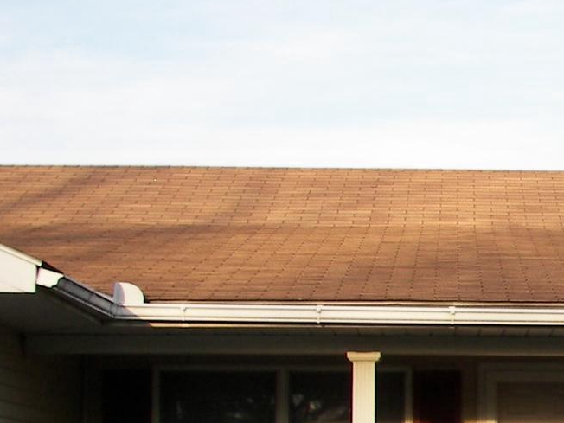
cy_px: 396
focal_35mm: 113
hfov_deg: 16.4
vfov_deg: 13.0
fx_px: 1841
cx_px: 746
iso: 50
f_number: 2.8
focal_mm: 6
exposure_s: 1/250
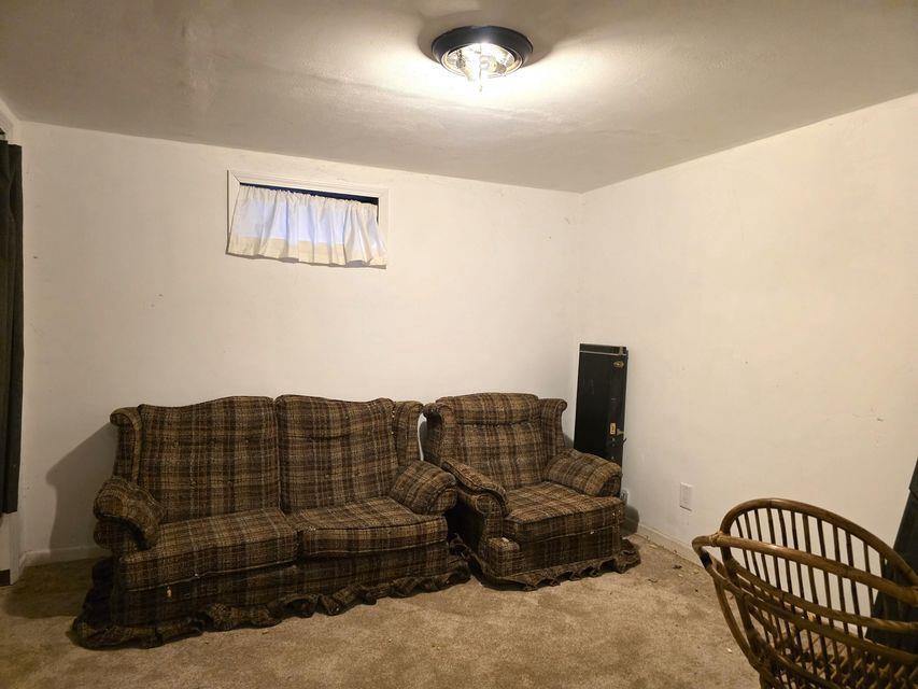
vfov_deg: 58.9
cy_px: 344
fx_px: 610
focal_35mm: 23
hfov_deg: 73.9
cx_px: 459
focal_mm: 6.3
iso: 800
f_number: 1.7
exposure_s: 1/120
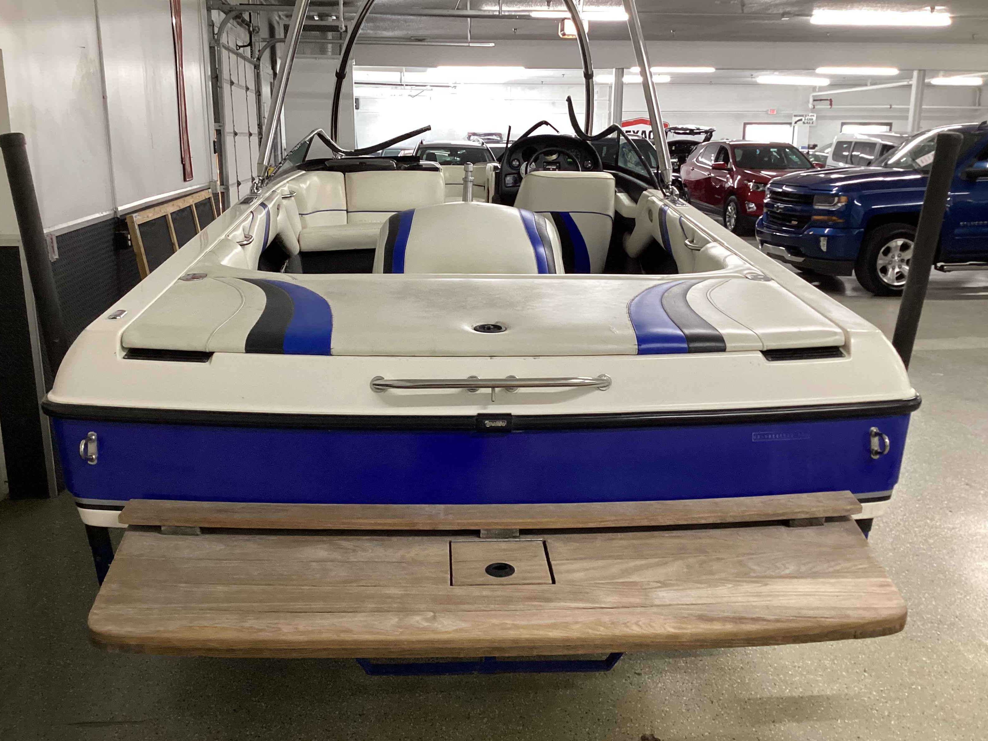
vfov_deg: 44.2
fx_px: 913
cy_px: 367
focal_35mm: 32
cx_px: 482
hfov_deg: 56.8
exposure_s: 1/60
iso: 250
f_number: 2.4
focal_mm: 3.3
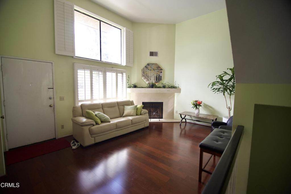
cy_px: 97
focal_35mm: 16
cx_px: 146
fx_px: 129
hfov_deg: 96.7
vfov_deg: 73.8
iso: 800
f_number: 2.8
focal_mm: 16
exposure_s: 1/160
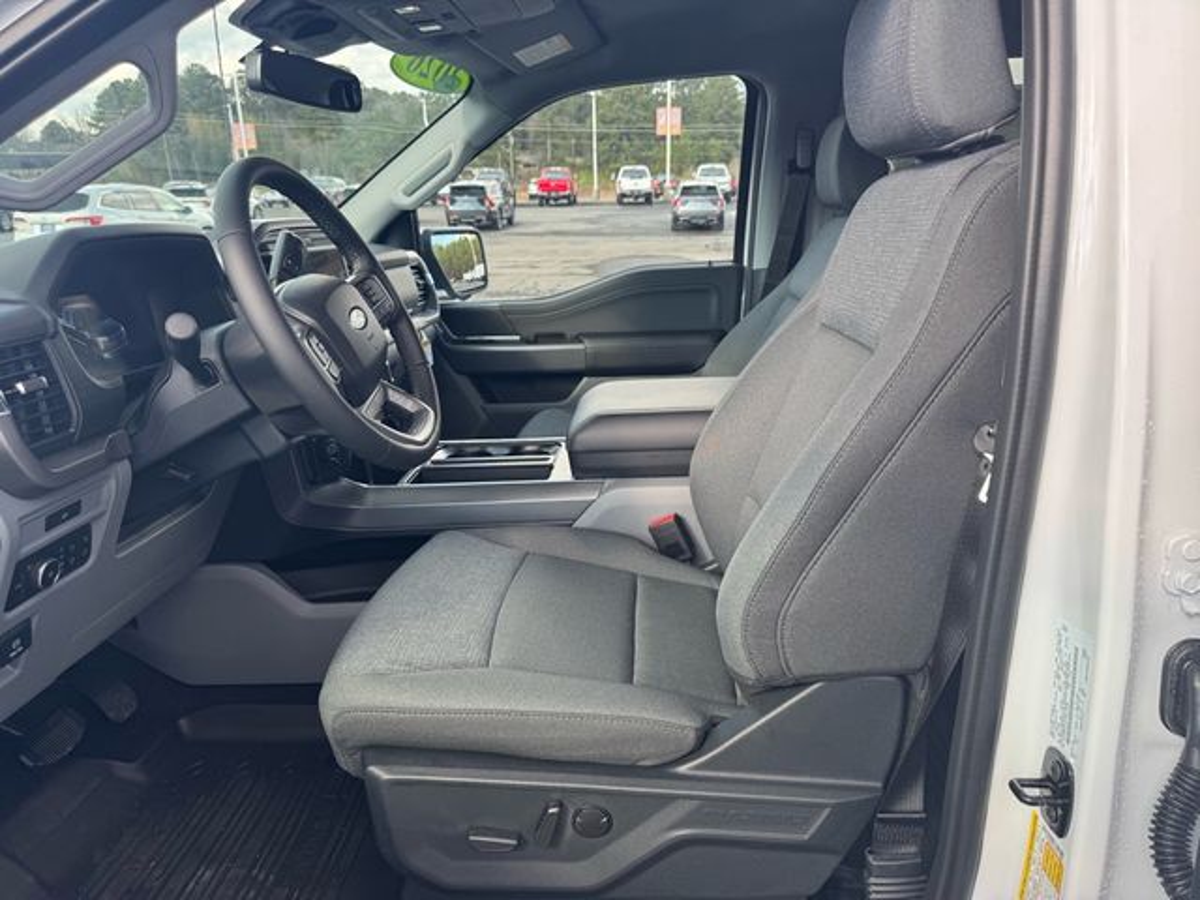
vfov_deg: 56.8
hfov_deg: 71.6
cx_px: 600
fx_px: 832
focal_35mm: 24
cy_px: 450
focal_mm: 6.76
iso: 80
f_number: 1.78
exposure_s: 1/352
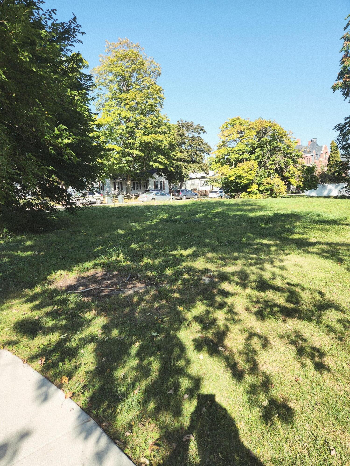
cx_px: 175
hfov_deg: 58.9
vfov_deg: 73.9
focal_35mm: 23
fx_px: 310
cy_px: 233
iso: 20
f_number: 1.8
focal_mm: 5.4
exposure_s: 1/711
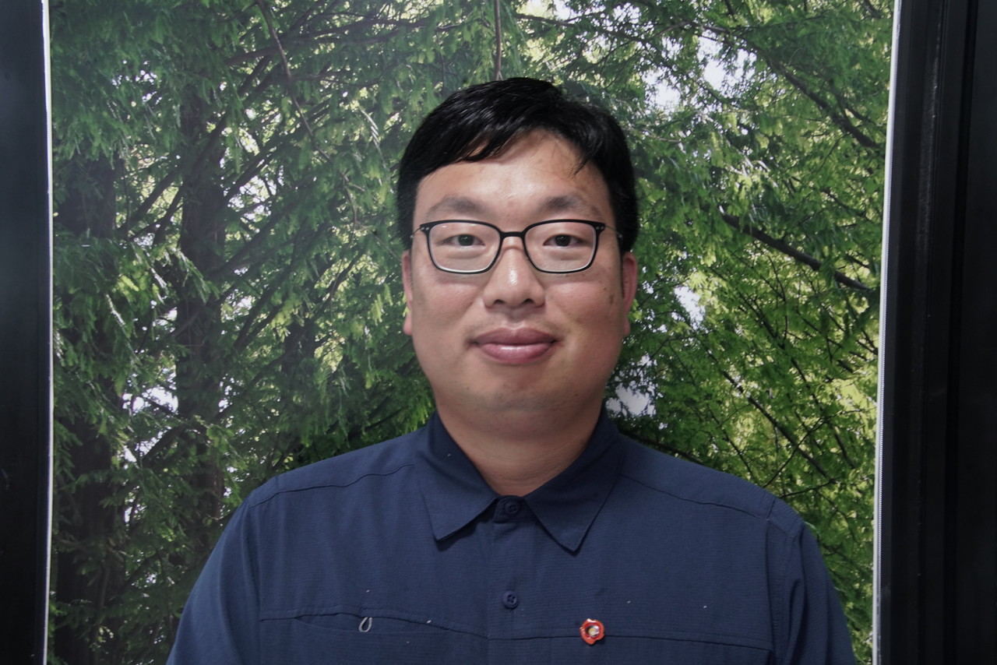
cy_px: 332
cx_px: 498
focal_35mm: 56
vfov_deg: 24.2
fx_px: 1551
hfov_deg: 35.6
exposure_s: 1/10
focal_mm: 56
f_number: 16
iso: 2000
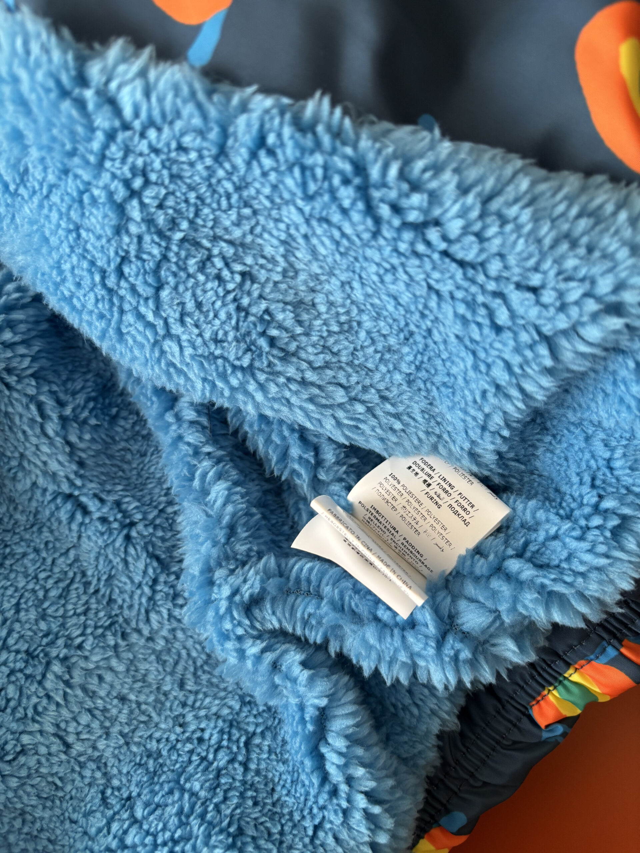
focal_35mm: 26
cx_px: 320
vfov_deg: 67.3
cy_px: 426
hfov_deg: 53.1
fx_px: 641
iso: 125
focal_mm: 5.96
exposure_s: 1/113
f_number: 1.6
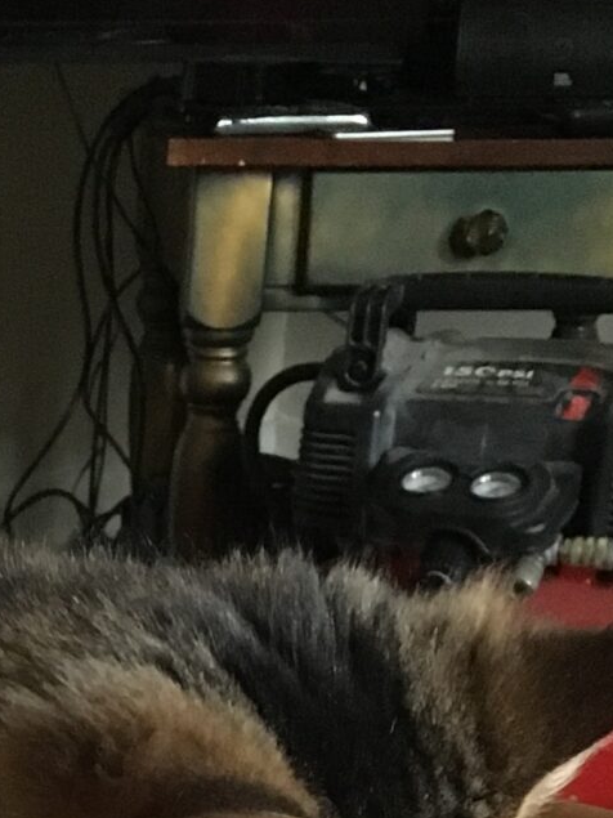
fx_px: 2763
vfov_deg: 14.7
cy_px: 1475
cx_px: -219
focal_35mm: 117
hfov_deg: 12.2
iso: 250
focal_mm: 4.15
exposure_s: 1/15
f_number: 2.2
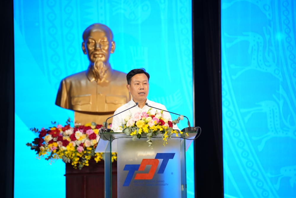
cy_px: 99
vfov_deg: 8.5
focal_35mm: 162
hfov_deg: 12.7
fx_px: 1332
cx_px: 148
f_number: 2.8
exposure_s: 1/200
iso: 800
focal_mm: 162
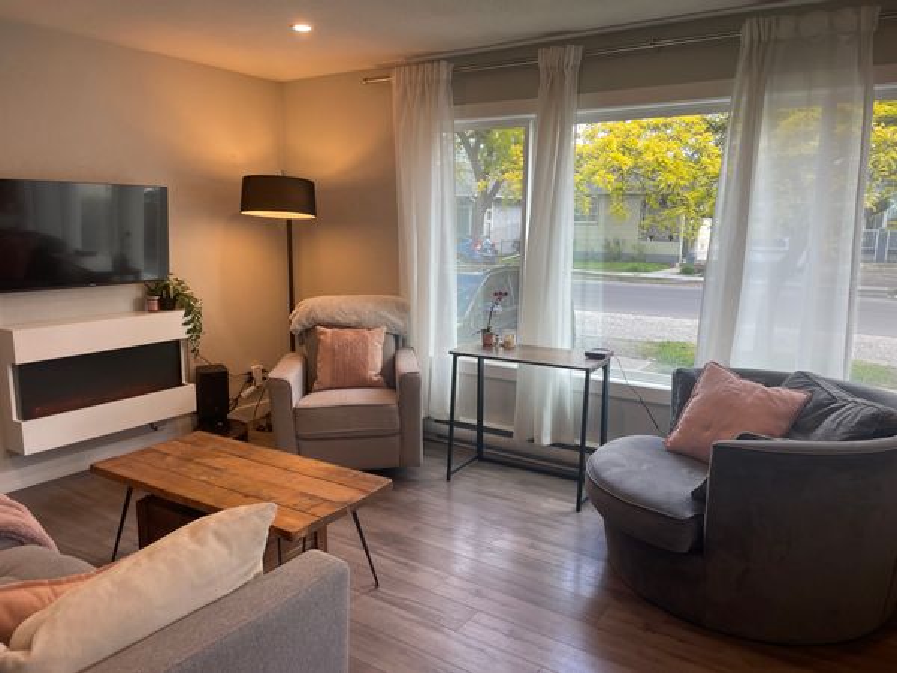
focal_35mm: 26
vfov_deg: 53.1
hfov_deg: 67.3
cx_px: 448
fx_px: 674
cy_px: 336
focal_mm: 4.2
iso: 32
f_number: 1.6
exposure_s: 1/120
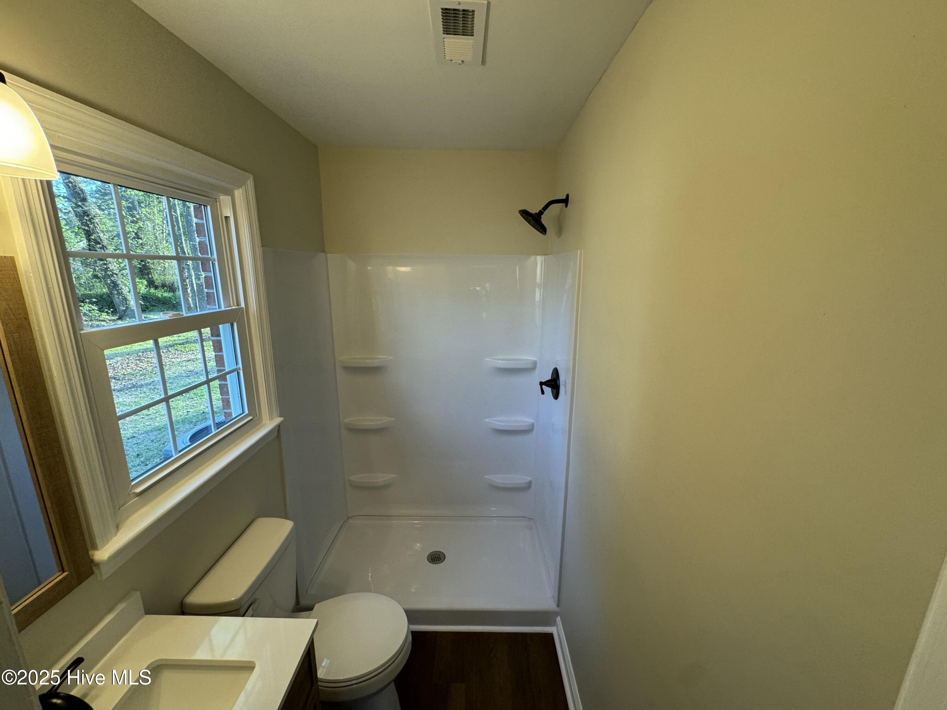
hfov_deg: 102.1
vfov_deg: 85.7
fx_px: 383
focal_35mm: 14
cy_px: 355
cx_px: 474
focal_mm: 2.22
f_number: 2.2
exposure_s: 1/120
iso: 125
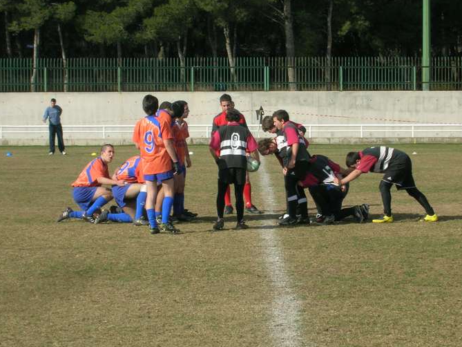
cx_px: 262
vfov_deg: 12.1
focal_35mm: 122
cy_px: 189
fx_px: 1629
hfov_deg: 16.1
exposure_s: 1/151
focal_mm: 17.1
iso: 50
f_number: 8.2
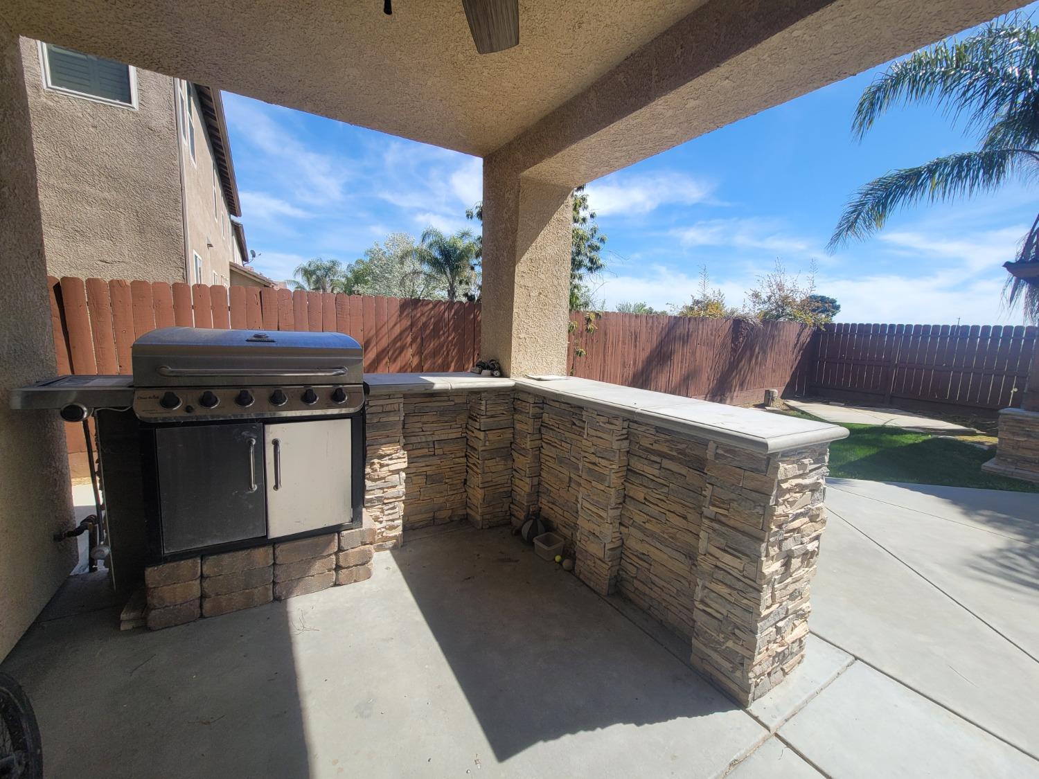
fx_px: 390
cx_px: 520
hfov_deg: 106.2
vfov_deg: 89.9
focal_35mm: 13
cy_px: 390
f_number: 2.2
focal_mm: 2.2
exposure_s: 1/1376
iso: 64
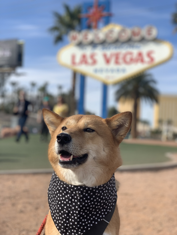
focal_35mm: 52
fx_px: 355
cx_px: 88
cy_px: 118
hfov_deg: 28.0
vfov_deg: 36.8
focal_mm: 6
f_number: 2.4
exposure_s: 1/675
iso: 16
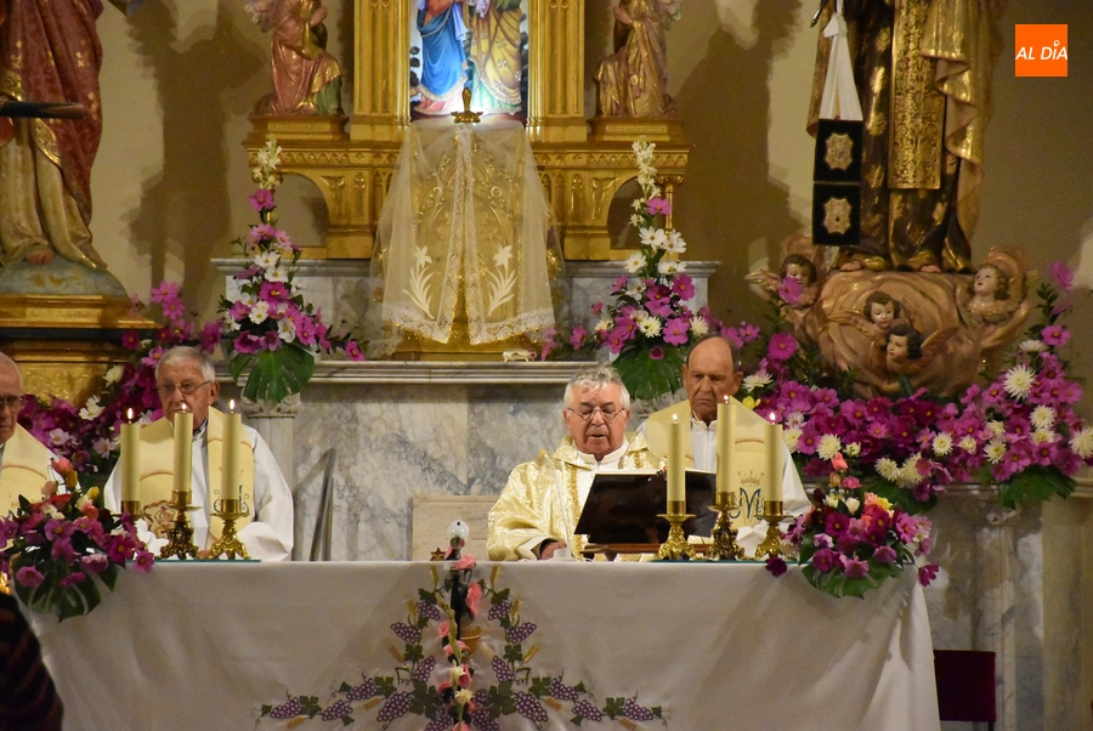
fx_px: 6382
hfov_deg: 9.8
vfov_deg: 6.6
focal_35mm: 210
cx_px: 546
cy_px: 366
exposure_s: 1/500
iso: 11400
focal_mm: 140
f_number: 5.6
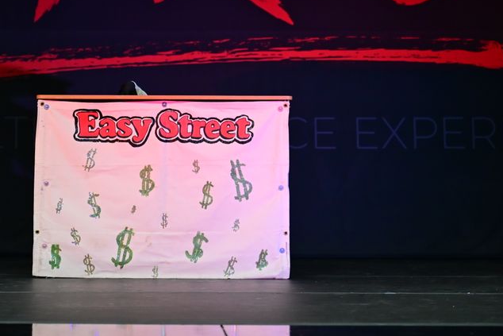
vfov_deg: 12.1
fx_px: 1579
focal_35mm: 113
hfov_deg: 18.0
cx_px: 165
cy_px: 120
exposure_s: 1/640
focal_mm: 70
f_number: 3.5
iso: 3200
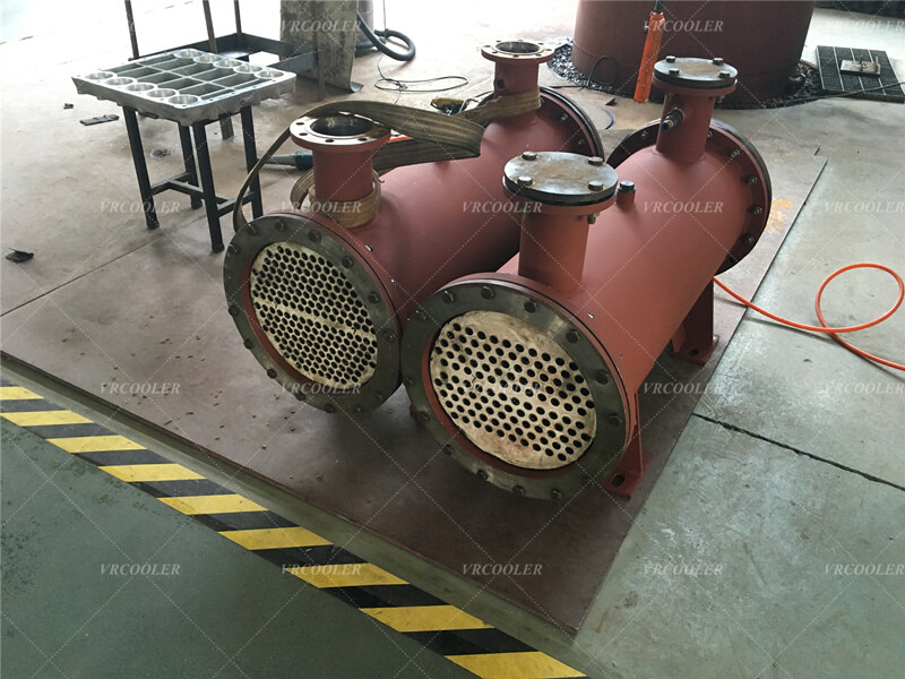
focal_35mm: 29
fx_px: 758
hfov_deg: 61.7
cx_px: 452
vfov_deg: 48.2
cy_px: 340
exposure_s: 1/33
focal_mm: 4.15
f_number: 2.2
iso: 200
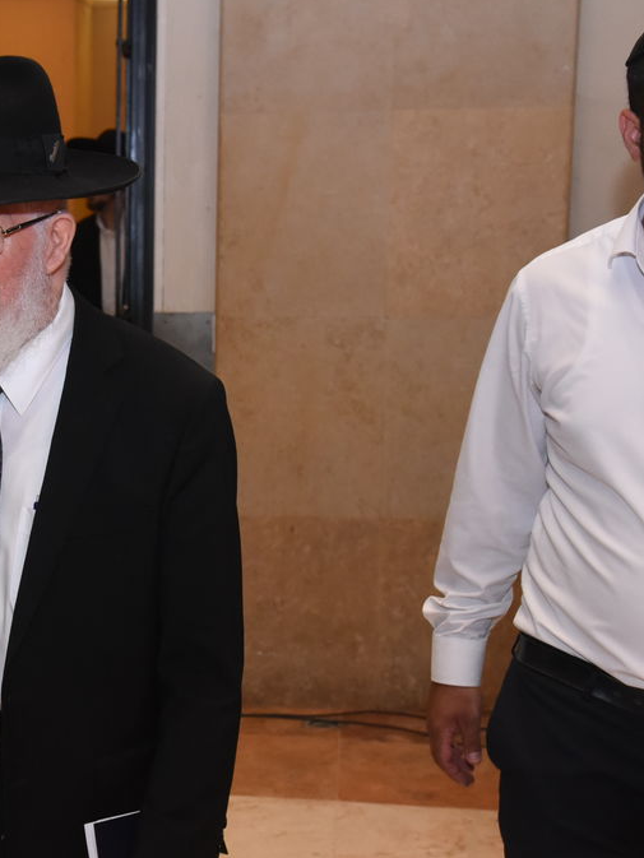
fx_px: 1984
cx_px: -55
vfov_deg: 24.4
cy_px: 497
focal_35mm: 80
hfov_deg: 17.8
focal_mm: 40
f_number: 5
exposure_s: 1/200
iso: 3200
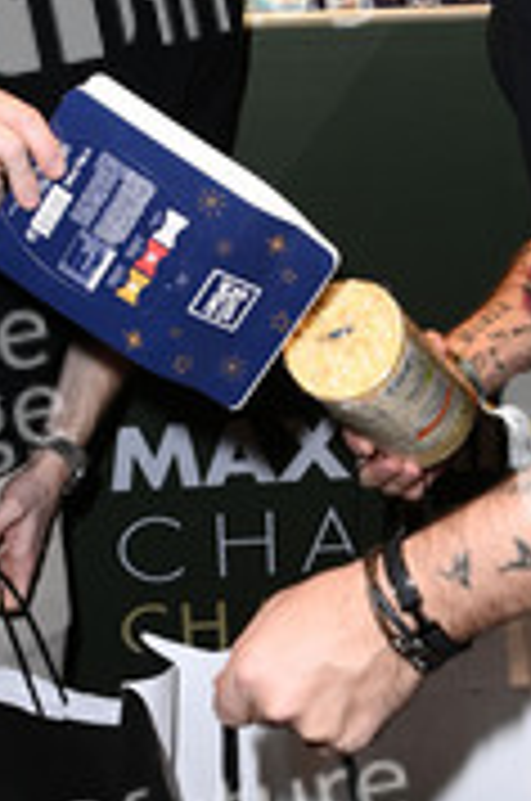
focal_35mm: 63
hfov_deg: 21.5
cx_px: 324
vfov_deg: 31.3
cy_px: 194
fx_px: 1399
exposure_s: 1/160
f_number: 5.6
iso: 1600
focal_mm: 28
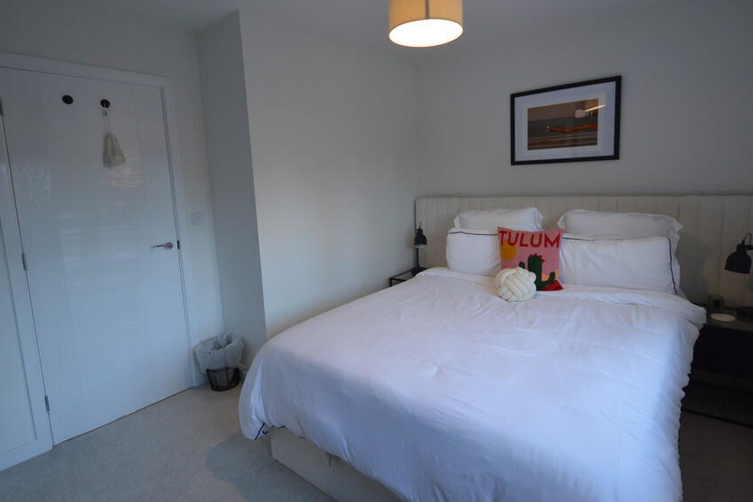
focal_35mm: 18
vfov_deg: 67.3
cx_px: 376
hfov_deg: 90.0
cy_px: 236
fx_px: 376
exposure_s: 1/60
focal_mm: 10
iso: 400
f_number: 4
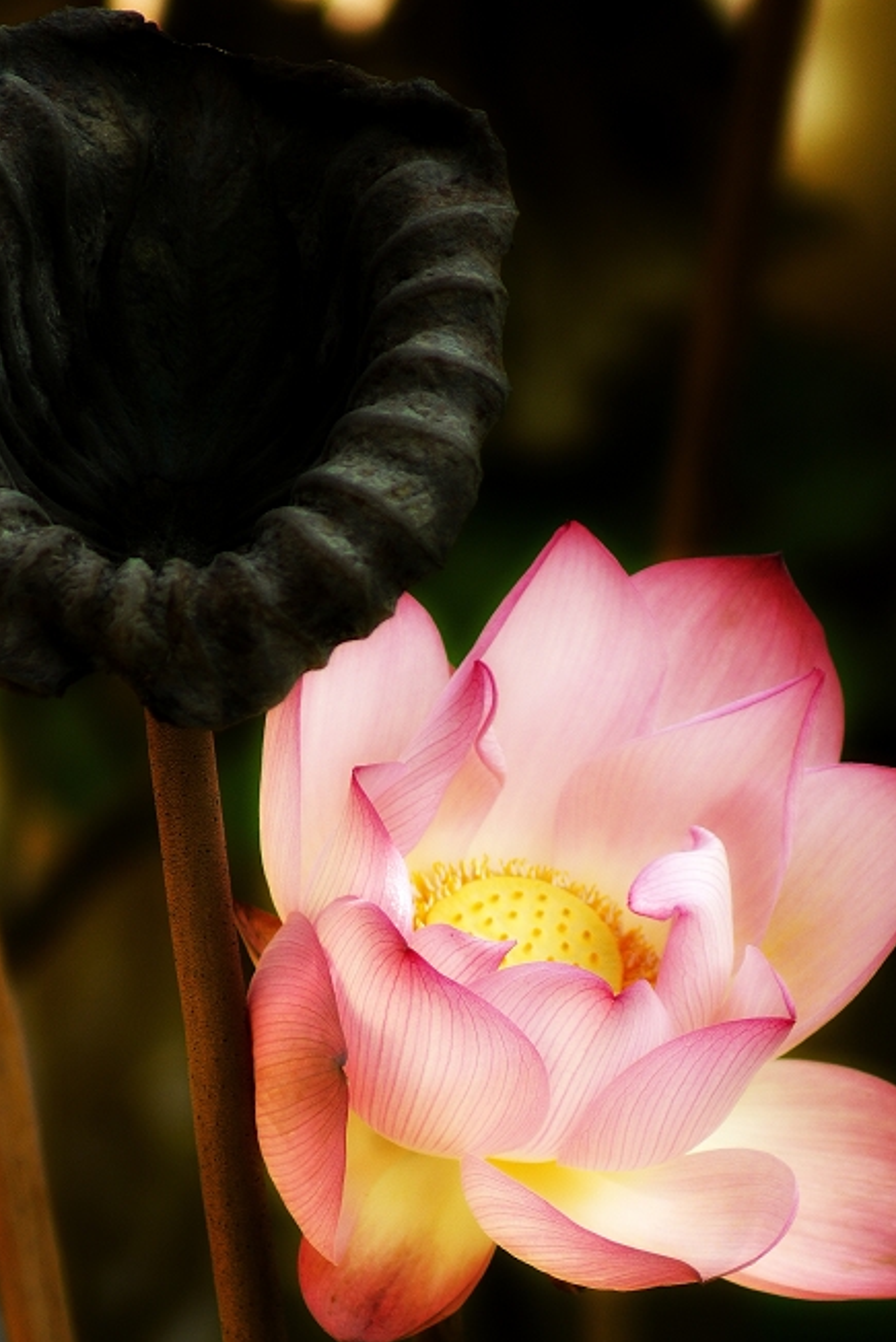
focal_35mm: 552
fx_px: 20595
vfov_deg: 3.7
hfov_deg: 2.5
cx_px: 458
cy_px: 797
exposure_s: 1/200
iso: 200
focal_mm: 300
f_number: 5.6
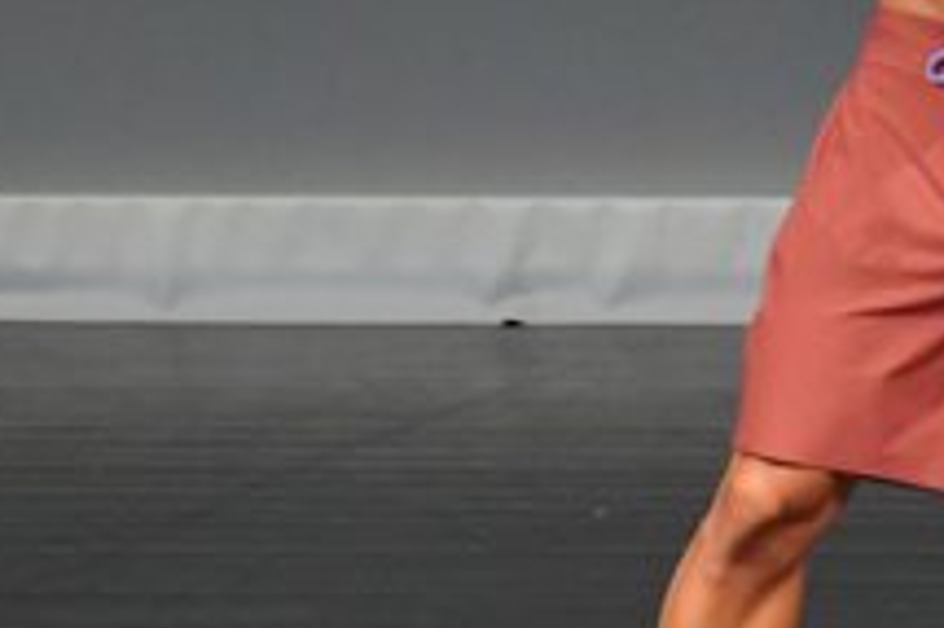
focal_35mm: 1245
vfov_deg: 1.1
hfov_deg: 1.7
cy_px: 215
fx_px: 32621
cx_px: 1355
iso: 5000
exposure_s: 1/400
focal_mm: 230
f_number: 5.6
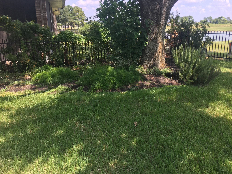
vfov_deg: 46.8
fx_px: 201
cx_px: 119
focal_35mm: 30
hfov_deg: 60.0
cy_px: 85
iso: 25
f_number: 2.2
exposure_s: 1/487
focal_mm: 4.15
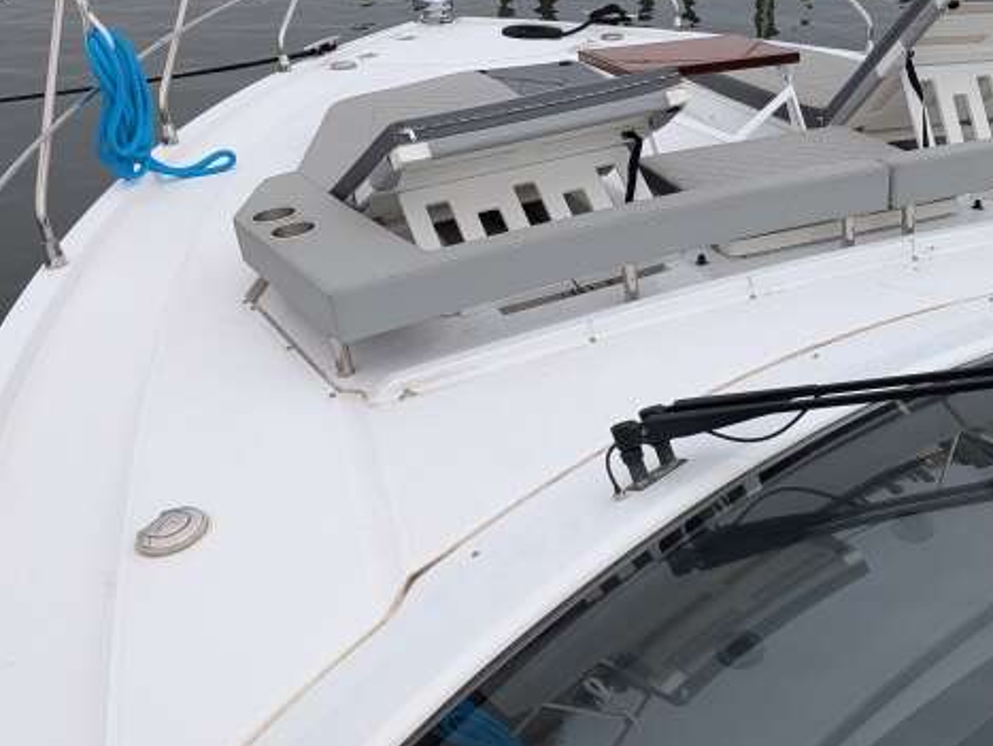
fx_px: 1177
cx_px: 777
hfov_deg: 43.8
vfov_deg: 34.8
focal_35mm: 41
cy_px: 236
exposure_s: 1/1127
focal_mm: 6.9
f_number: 1.68
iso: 21
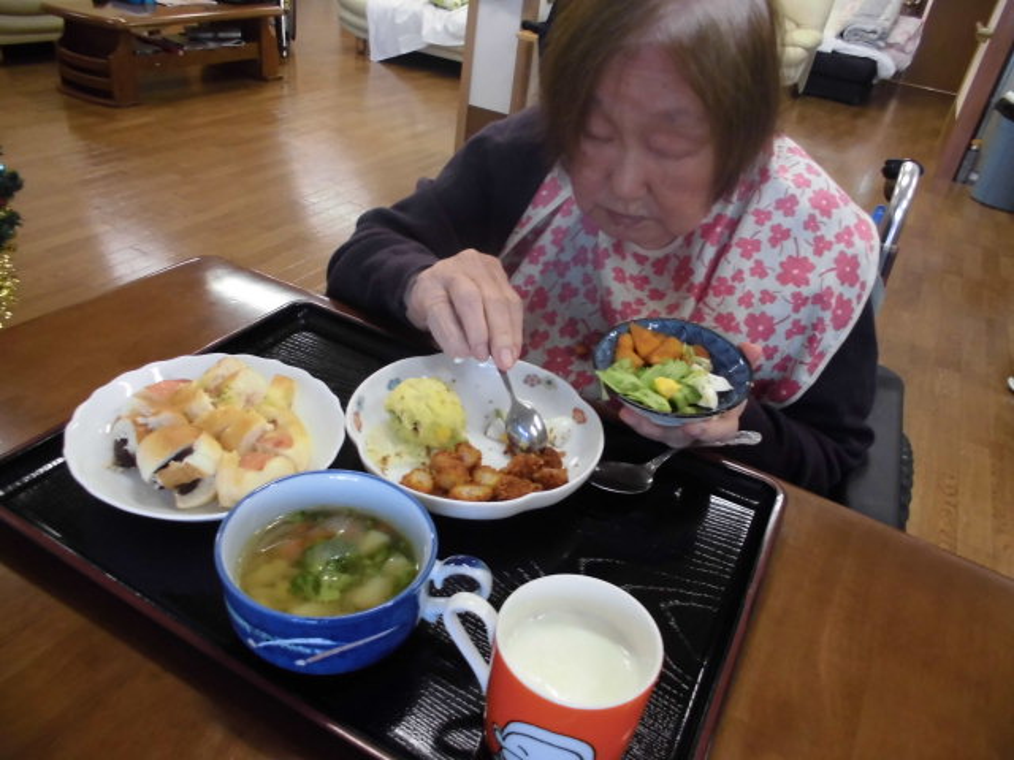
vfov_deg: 53.1
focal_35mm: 26
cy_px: 380
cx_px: 507
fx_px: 762
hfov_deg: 67.3
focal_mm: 4.6
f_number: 3.5
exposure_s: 1/40
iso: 400
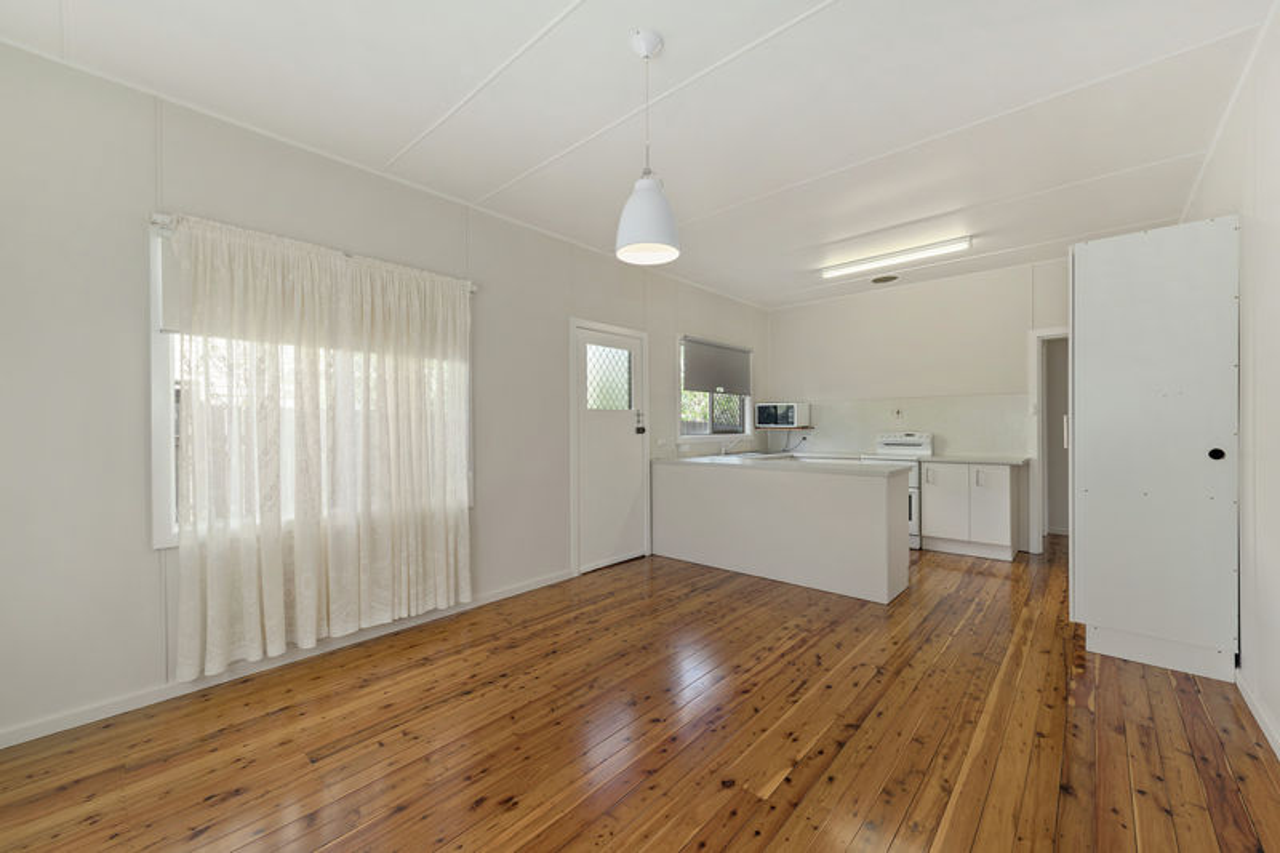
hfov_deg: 104.3
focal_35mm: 14
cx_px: 640
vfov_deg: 81.2
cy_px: 426
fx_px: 498
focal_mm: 14
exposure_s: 1/15
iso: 200
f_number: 7.1
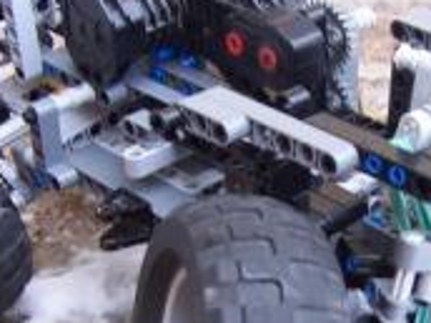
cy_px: 248
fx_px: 1170
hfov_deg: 20.8
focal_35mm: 94
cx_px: 293
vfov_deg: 15.6
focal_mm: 6
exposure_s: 1/45
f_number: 3
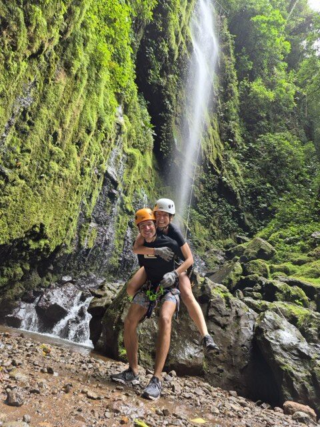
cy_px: 214
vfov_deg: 73.9
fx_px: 283
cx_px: 160
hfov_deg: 58.9
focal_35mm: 23
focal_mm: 5.4
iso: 50
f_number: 1.8
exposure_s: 1/120
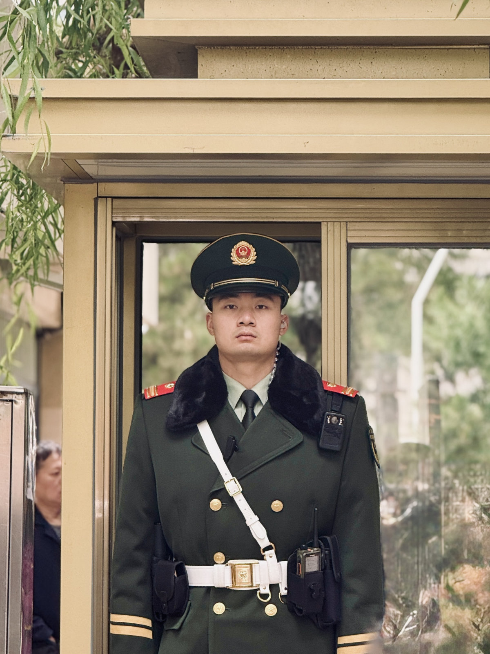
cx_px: 245
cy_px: 327
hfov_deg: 12.3
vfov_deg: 16.4
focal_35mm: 120
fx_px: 2265
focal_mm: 15.7
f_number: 2.8
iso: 64
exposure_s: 1/99
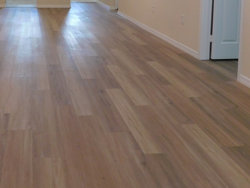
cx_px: 58
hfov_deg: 38.5
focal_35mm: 48
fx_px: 347
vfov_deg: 28.2
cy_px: -6
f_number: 3
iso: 160
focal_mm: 4
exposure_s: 1/30
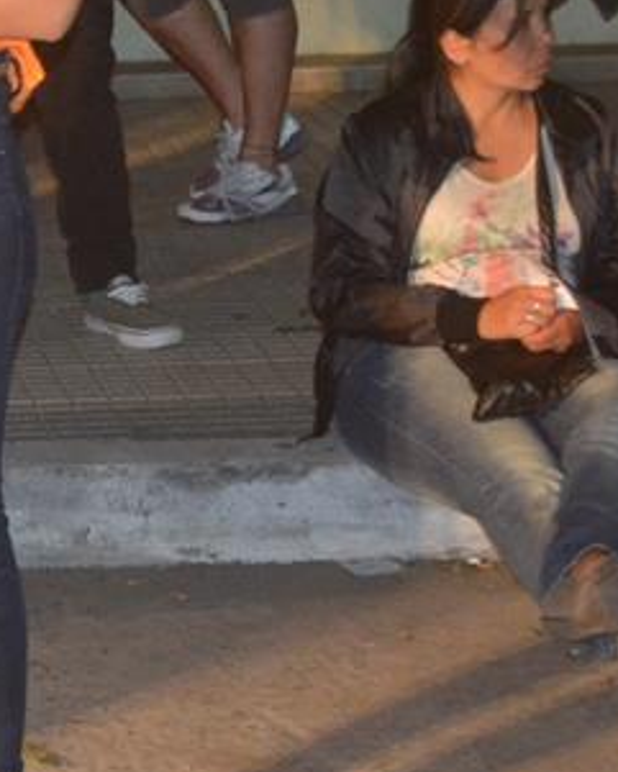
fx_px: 4314
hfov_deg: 7.7
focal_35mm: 189
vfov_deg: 10.2
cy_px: 154
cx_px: -795
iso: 2200
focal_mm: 35
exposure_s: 1/60
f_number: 5
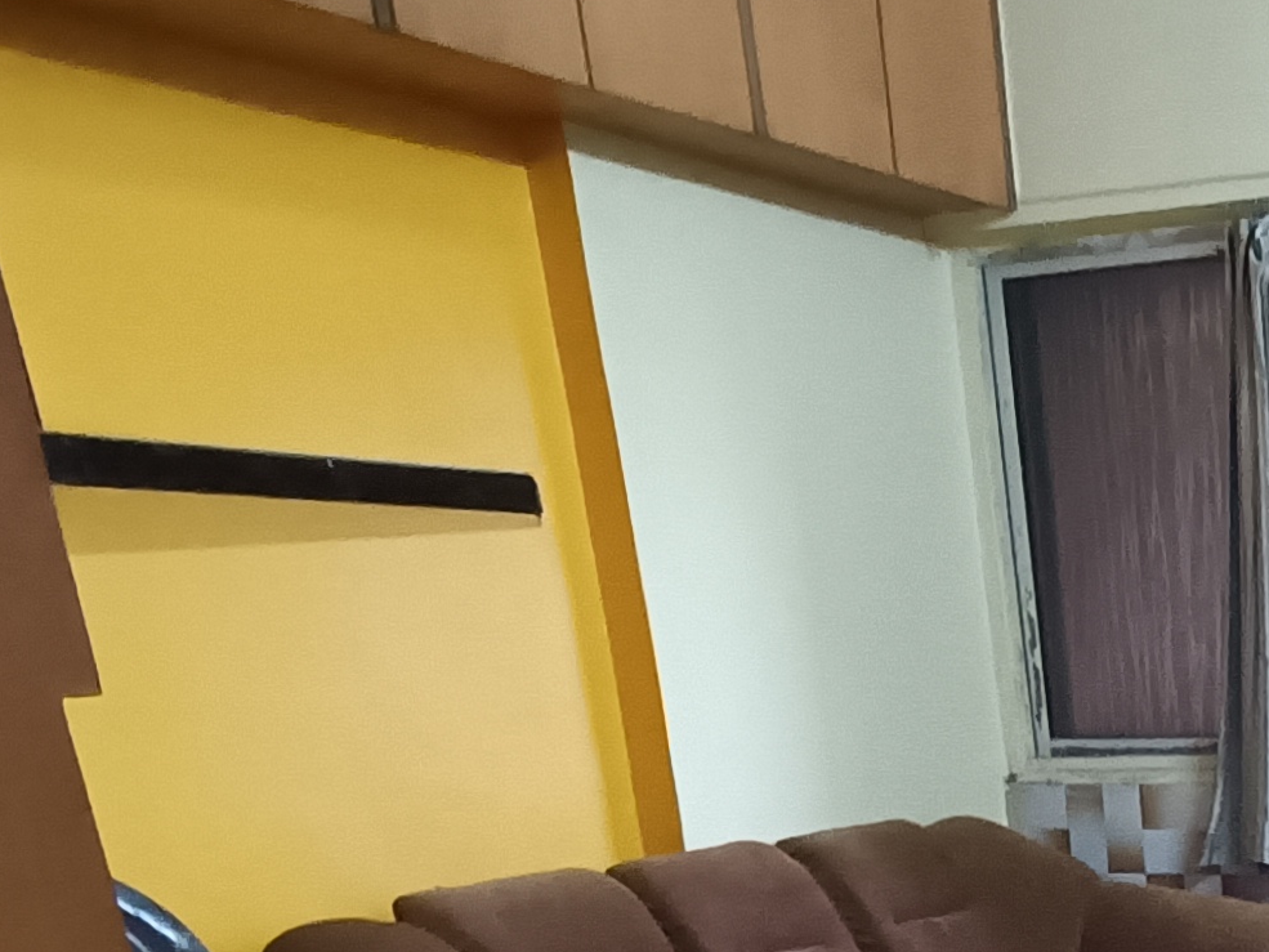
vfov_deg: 23.0
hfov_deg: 31.4
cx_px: 1451
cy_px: 1372
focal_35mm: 53
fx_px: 1943
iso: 800
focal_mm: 1.68
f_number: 2.2
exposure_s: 1/16.7
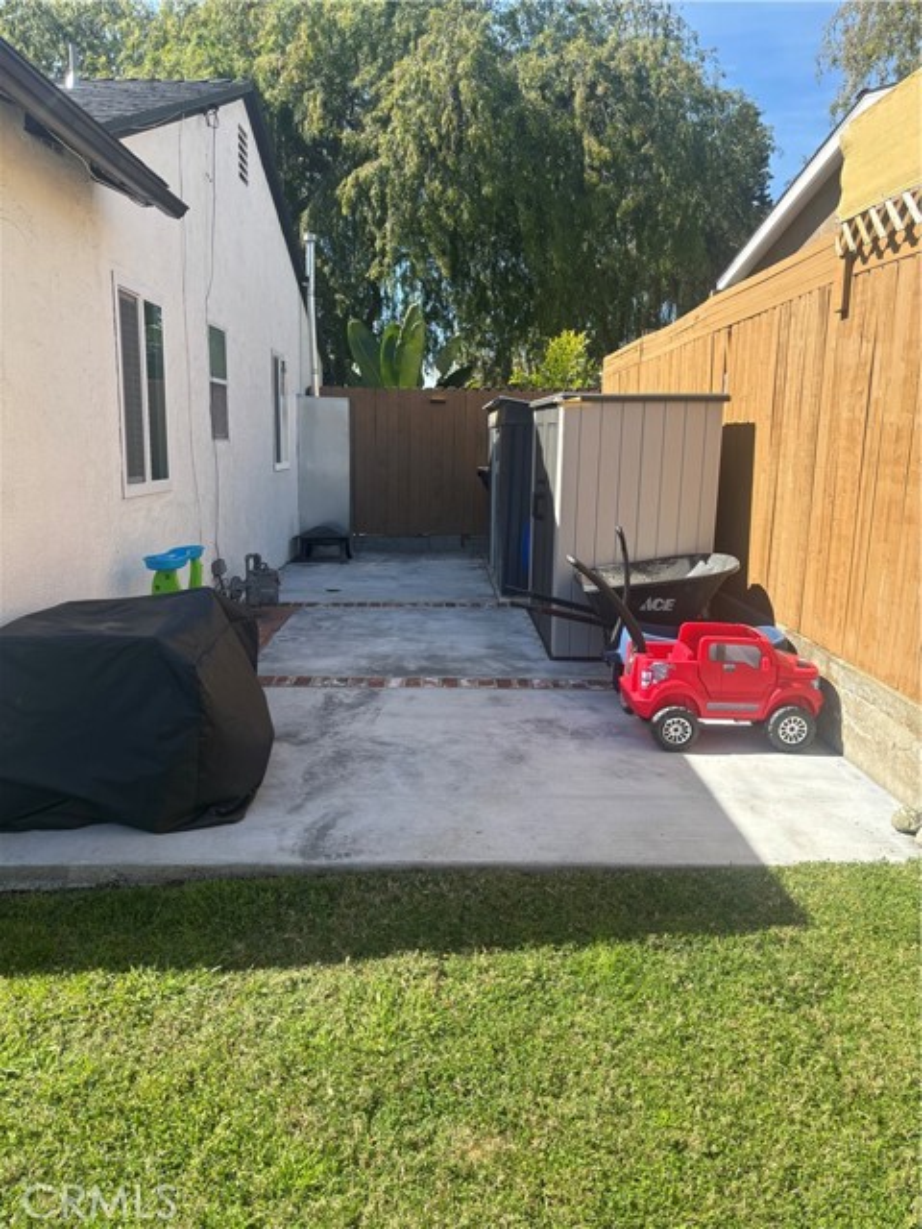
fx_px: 923
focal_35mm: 26
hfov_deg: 53.1
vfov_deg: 67.3
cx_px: 461
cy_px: 614
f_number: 1.6
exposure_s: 1/1328
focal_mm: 5.96
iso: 50
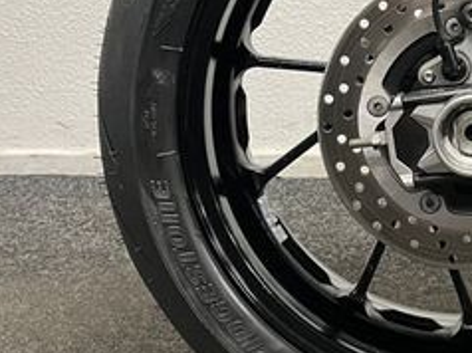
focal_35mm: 70
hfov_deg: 26.5
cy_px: 52
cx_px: 458
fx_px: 954
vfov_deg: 20.6
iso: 160
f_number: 1.6
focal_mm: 5.1
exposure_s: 1/50
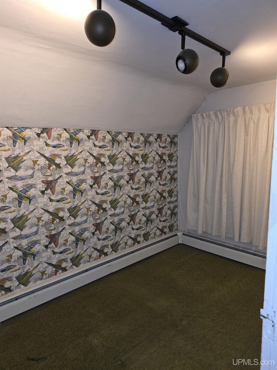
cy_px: 185
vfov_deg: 73.9
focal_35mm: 23
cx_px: 138
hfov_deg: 58.9
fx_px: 245
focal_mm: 6.3
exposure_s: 1/24
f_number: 1.7
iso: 100
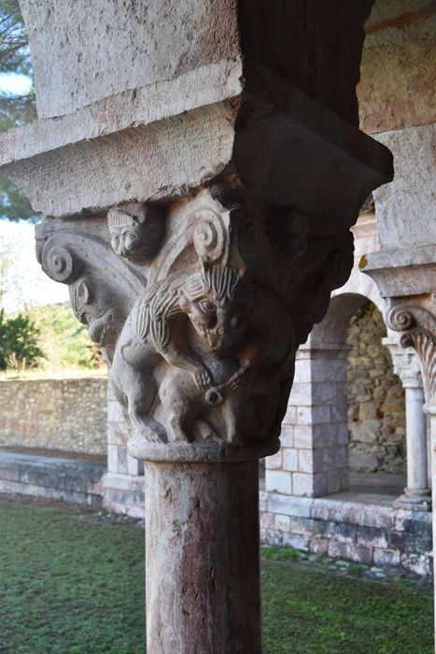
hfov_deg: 34.2
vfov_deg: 49.5
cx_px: 218
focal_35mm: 39
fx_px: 708
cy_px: 327
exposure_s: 1/160
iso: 400
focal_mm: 26
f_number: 6.3
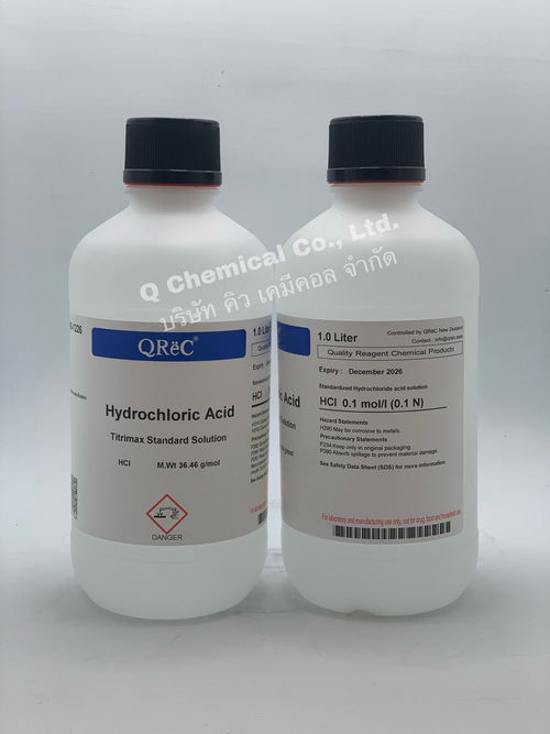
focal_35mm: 52
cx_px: 275
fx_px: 1102
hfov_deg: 28.0
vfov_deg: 36.8
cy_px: 367
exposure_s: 1/122
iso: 25
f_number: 2.4
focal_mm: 6
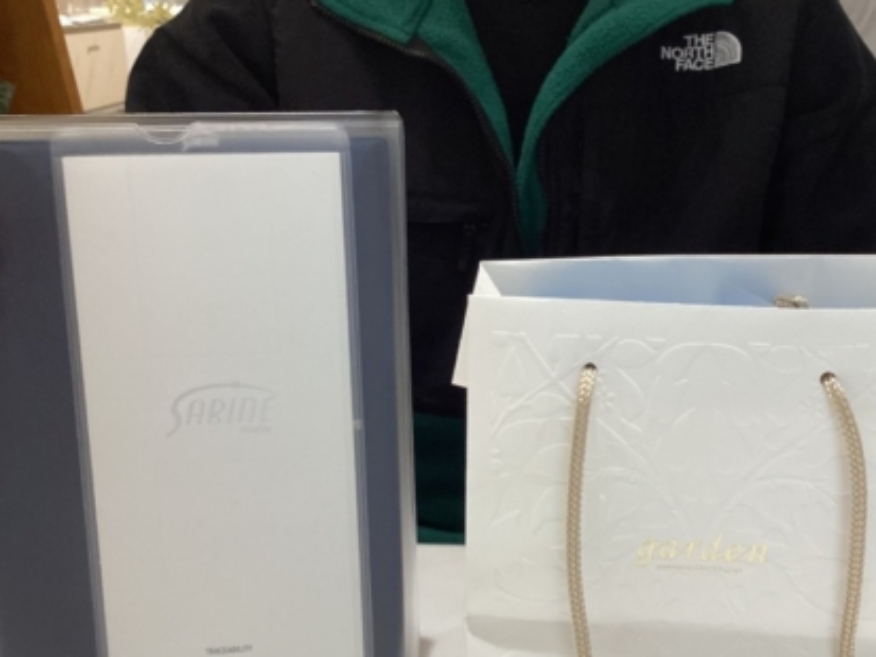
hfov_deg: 42.0
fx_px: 1139
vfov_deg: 32.1
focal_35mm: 45
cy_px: 401
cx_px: 475
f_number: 2.4
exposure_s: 1/120
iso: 40
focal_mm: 3.3
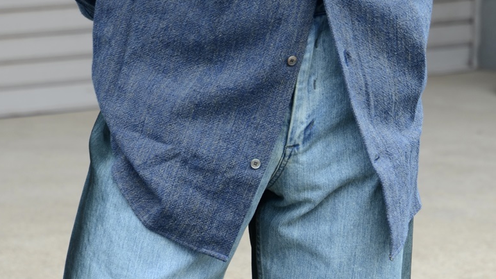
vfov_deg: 4.0
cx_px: 222
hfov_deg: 7.1
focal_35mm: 306
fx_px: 4025
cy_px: 215
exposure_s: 1/160
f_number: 5.6
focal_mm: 100
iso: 125
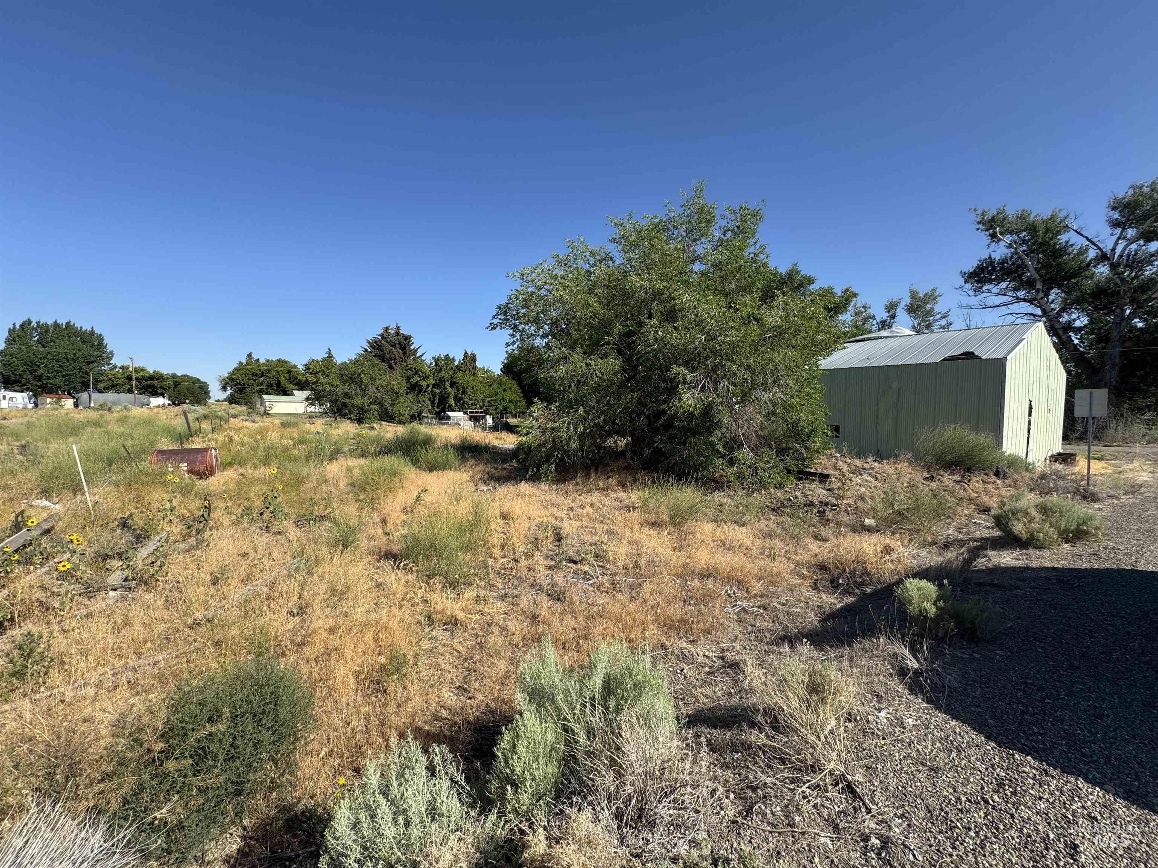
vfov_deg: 85.7
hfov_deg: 102.1
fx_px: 468
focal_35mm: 14
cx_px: 579
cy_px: 434
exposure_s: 1/1477
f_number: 2.2
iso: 50
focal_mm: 2.22
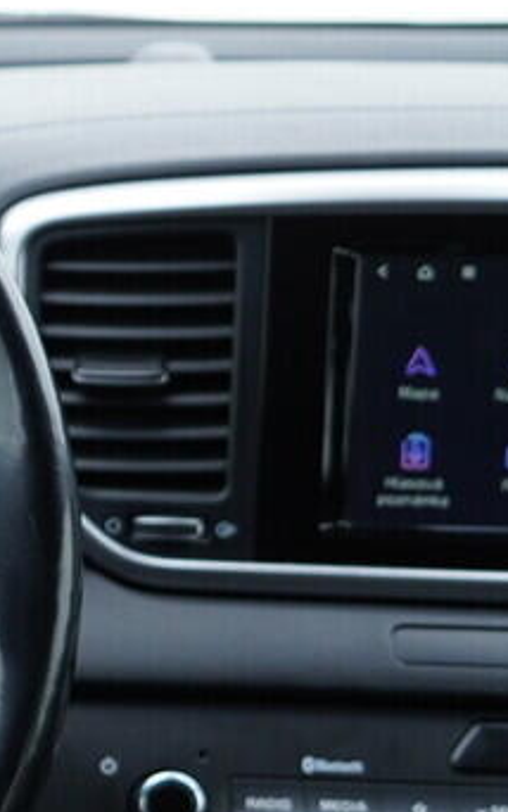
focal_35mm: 110
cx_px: -579
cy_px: 571
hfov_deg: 10.7
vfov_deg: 18.8
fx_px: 2435
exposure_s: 1/40
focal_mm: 24
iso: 160
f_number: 2.8
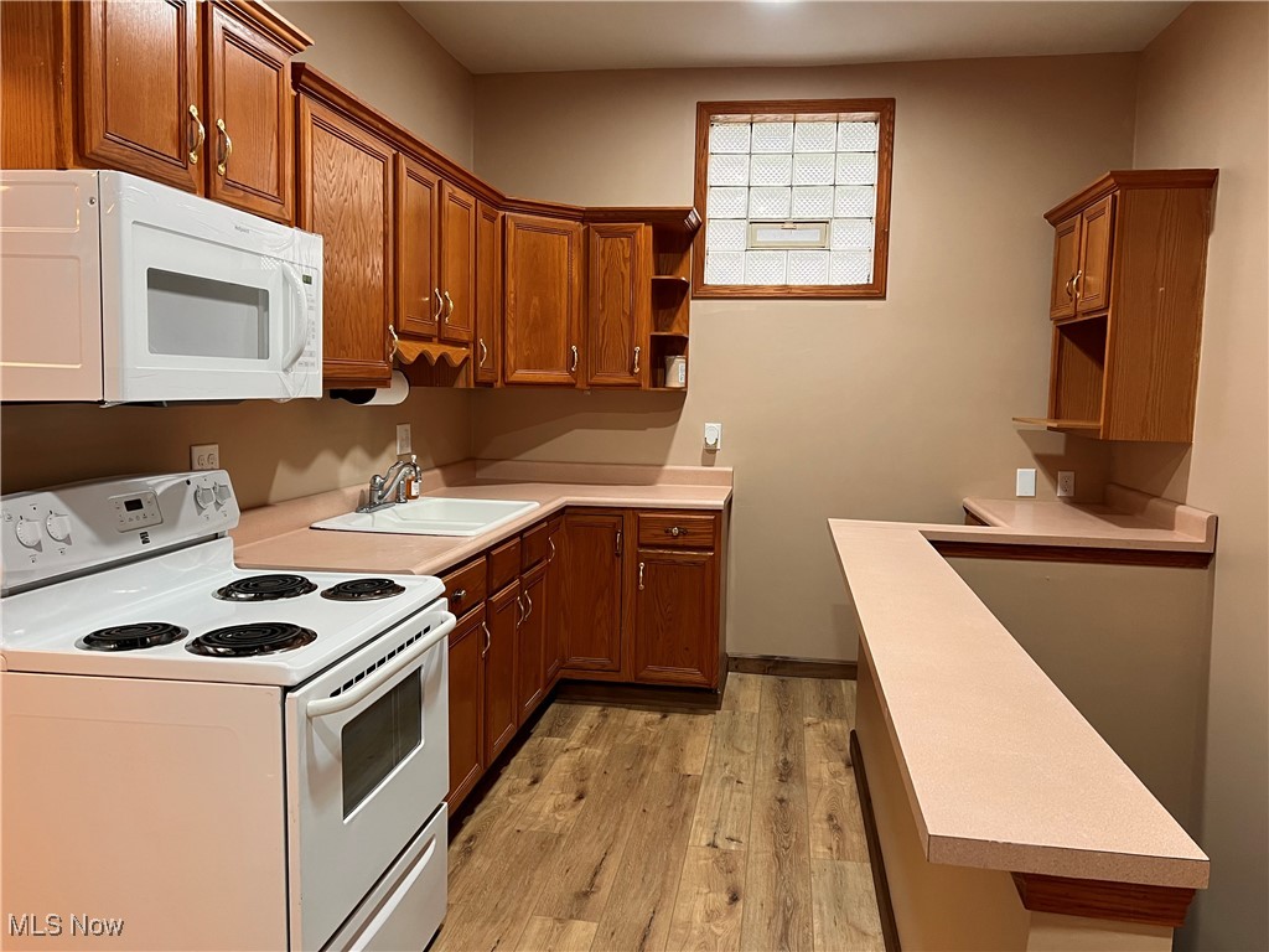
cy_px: 476
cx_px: 634
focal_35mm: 26
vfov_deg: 53.1
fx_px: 953
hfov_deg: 67.3
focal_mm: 5.7
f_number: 1.5
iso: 200
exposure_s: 1/60
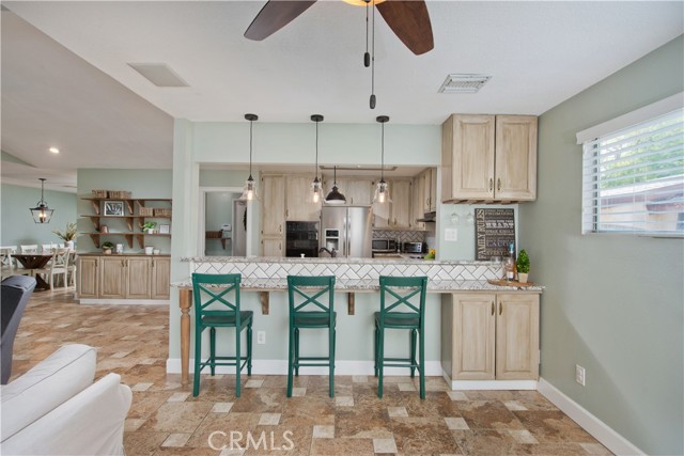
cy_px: 228
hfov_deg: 90.0
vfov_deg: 67.4
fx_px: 342
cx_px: 342
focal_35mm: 18
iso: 400
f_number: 7.1
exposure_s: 1/100
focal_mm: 18
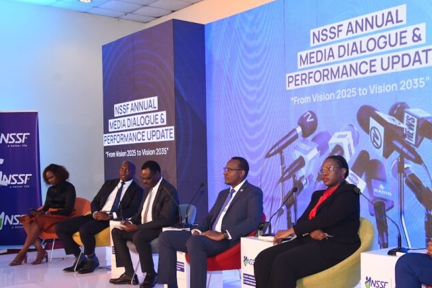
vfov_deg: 26.9
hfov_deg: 39.4
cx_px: 260
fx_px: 600
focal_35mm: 50
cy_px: 190
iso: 1000
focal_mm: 34
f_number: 5
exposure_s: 1/125
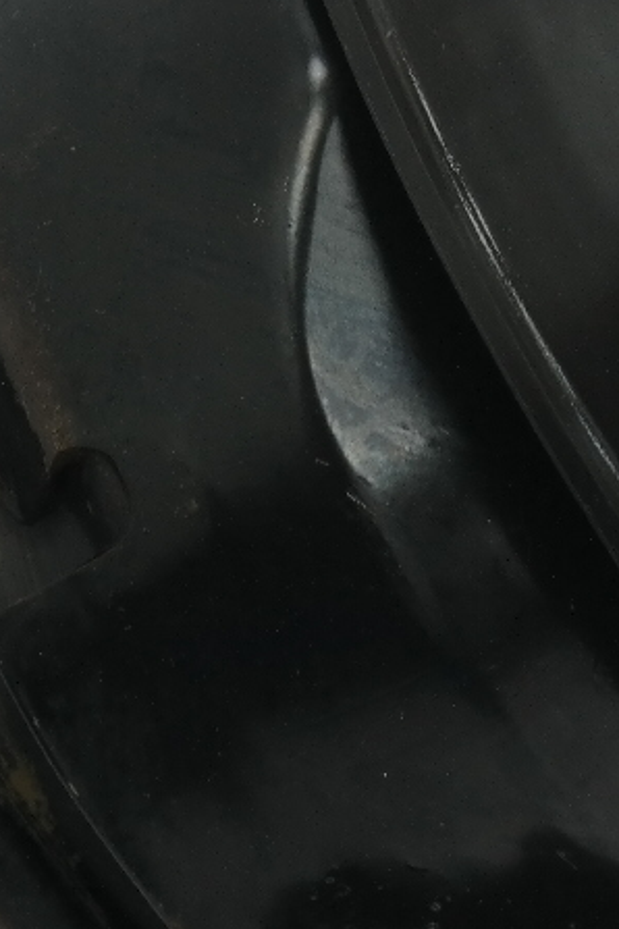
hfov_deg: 6.7
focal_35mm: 205
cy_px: 626
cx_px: 455
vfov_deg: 10.0
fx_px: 5287
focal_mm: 35
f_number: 4.5
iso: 400
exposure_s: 1/60
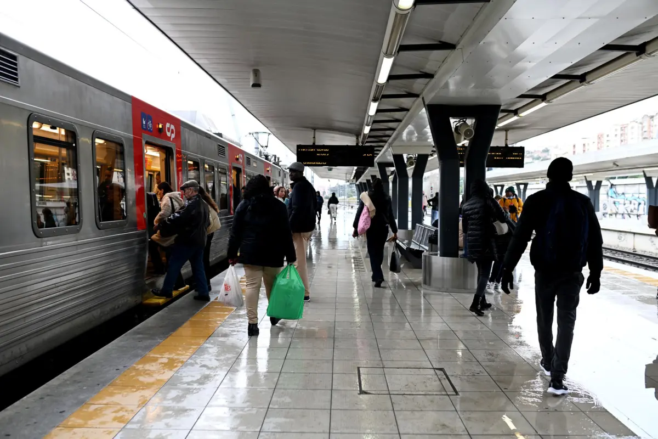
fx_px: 640
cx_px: 329
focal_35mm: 35
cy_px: 220
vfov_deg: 37.9
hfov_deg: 54.4
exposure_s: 1/500
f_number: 3.2
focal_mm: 35
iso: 800
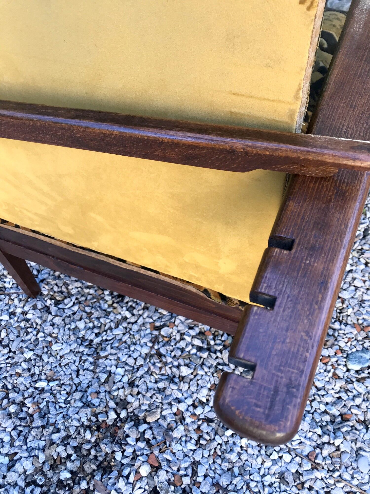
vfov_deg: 63.4
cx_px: 185
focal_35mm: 28
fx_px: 399
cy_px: 247
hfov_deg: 49.7
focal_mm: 3.99
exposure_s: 1/100
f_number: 1.8
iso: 32
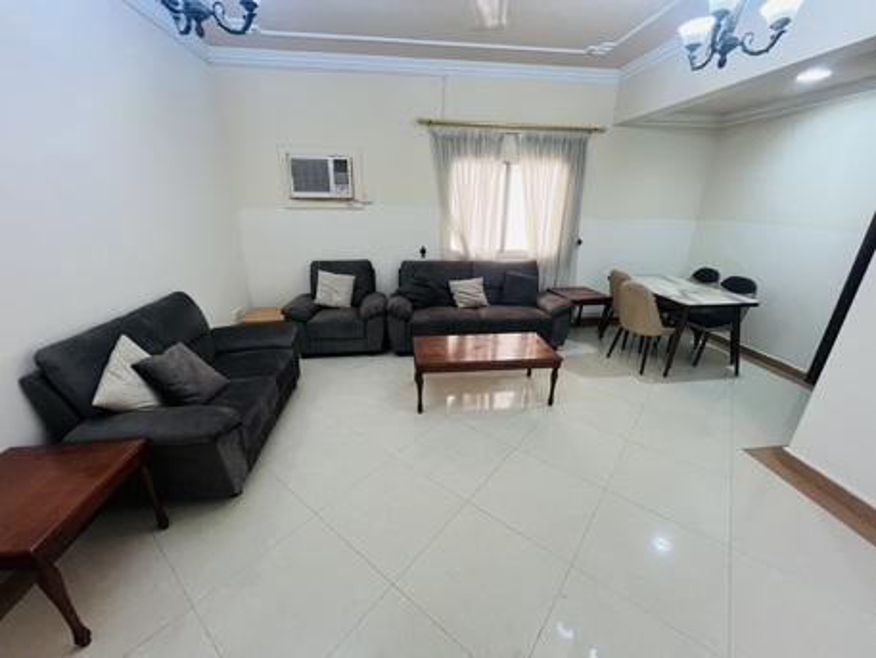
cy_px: 329
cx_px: 438
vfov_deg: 89.9
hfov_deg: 106.2
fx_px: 329
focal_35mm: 13
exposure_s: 1/50
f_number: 1.8
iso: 200
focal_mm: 1.57
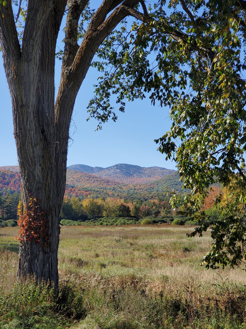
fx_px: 493
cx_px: 123
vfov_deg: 36.8
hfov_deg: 28.0
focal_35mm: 52
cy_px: 164
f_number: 2.4
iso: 50
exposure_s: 1/675
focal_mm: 6
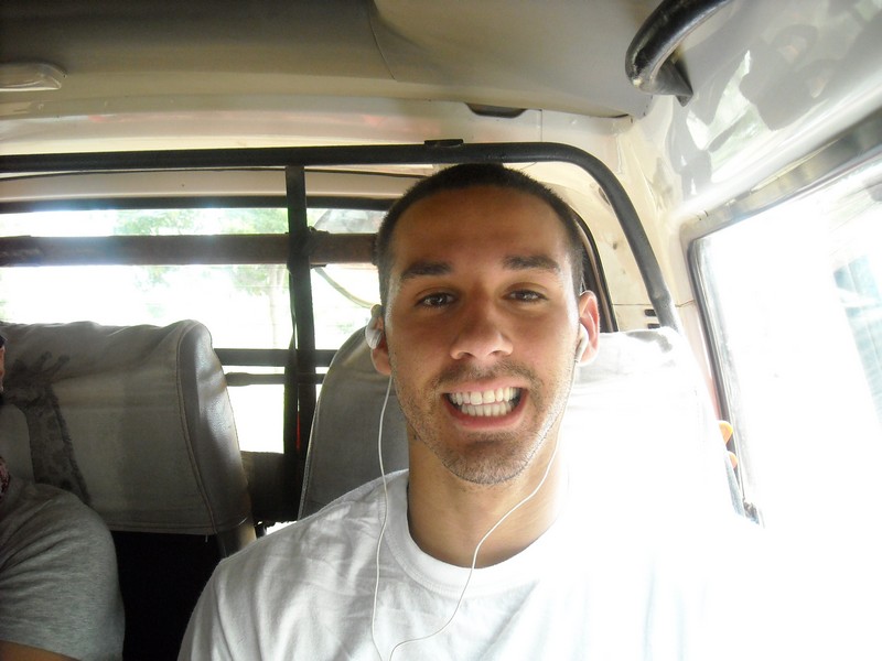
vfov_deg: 40.7
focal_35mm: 35
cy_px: 330
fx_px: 892
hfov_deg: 52.6
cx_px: 441
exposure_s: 1/209
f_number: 2.8
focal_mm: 5.7
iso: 366
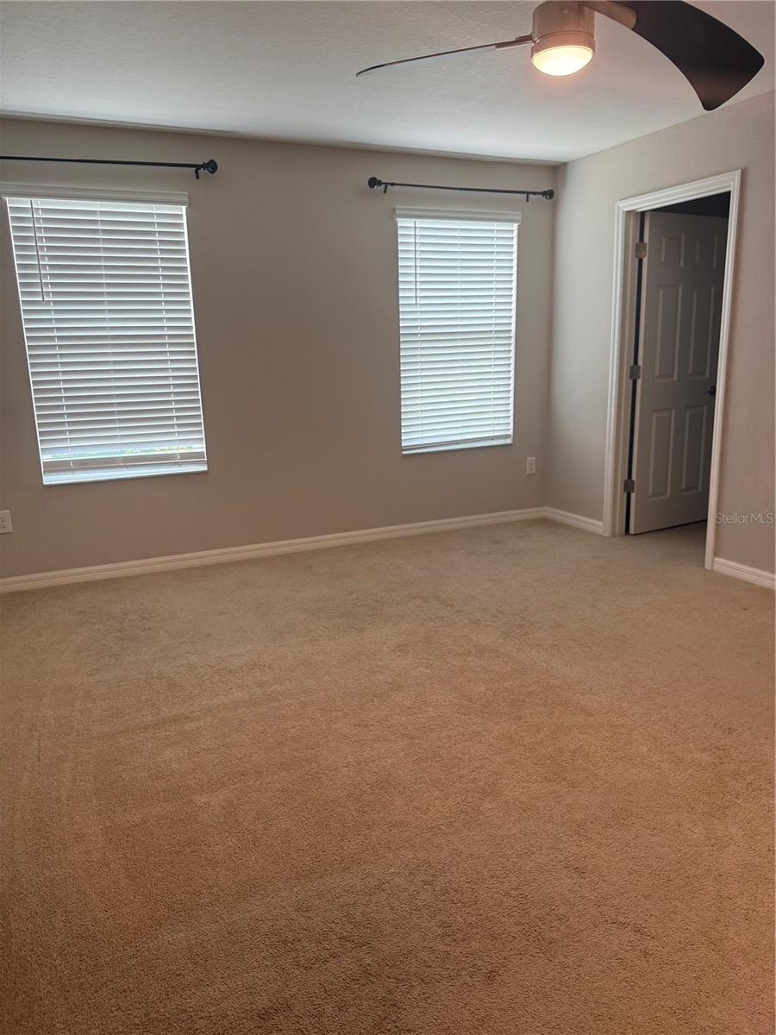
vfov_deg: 71.6
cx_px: 388
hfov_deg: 56.8
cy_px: 518
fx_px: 717
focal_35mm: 24
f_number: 1.78
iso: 160
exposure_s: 1/120
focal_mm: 6.76
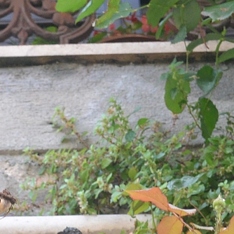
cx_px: 17
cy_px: 290
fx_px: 1889
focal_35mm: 247
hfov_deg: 7.1
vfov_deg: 7.0
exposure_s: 1/80
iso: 400
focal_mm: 30
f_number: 5.6
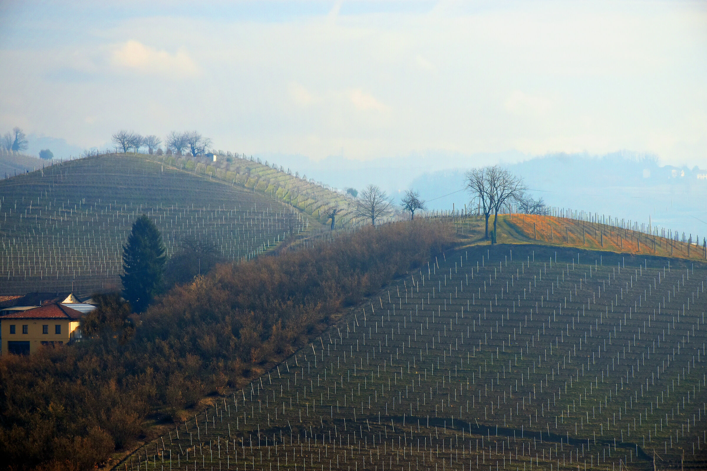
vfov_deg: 9.1
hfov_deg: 13.7
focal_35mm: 150
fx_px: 2946
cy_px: 236
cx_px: 354
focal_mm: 100
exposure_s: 1/250
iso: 200
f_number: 8
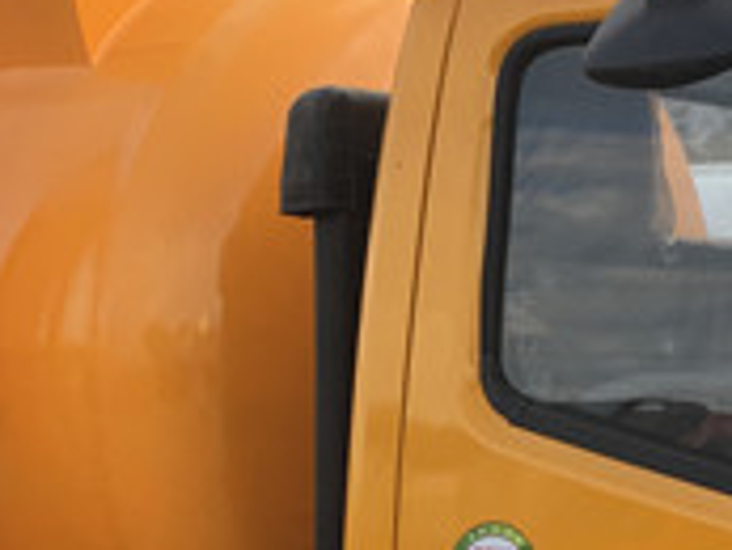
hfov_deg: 14.7
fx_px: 2836
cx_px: 436
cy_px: 635
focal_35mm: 134
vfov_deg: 10.9
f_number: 2.2
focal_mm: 4.15
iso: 25
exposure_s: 1/259
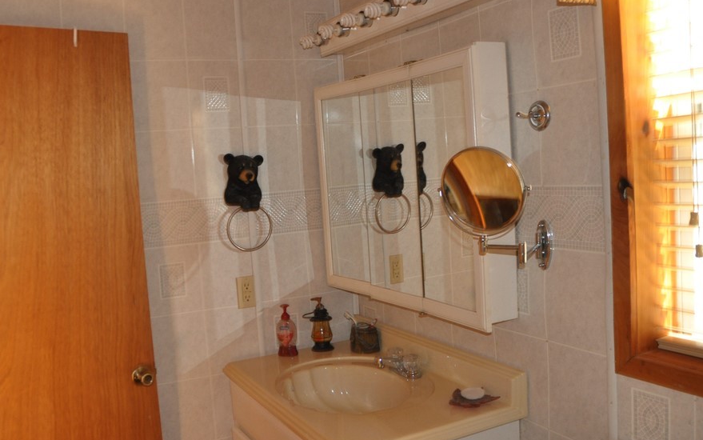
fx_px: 652
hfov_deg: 56.3
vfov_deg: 37.3
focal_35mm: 34
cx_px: 282
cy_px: 210
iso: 800
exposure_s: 1/13
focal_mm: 18
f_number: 3.5
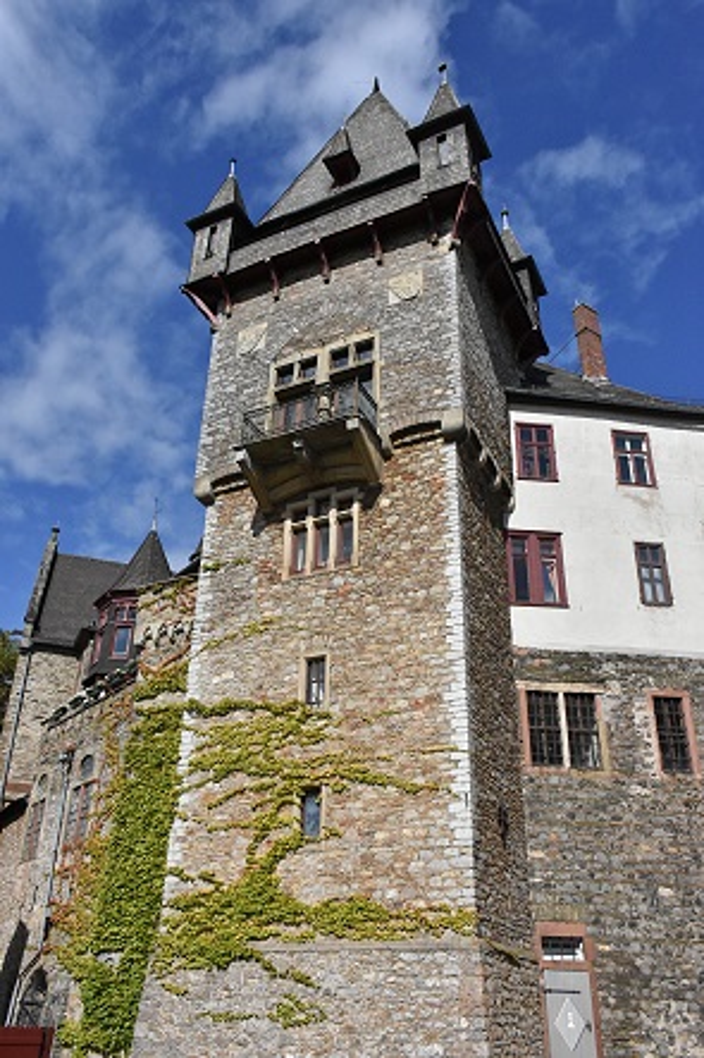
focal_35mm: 30
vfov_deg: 61.9
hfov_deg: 43.6
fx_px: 881
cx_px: 352
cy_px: 529
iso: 2000
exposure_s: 1/8000
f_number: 11
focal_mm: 20
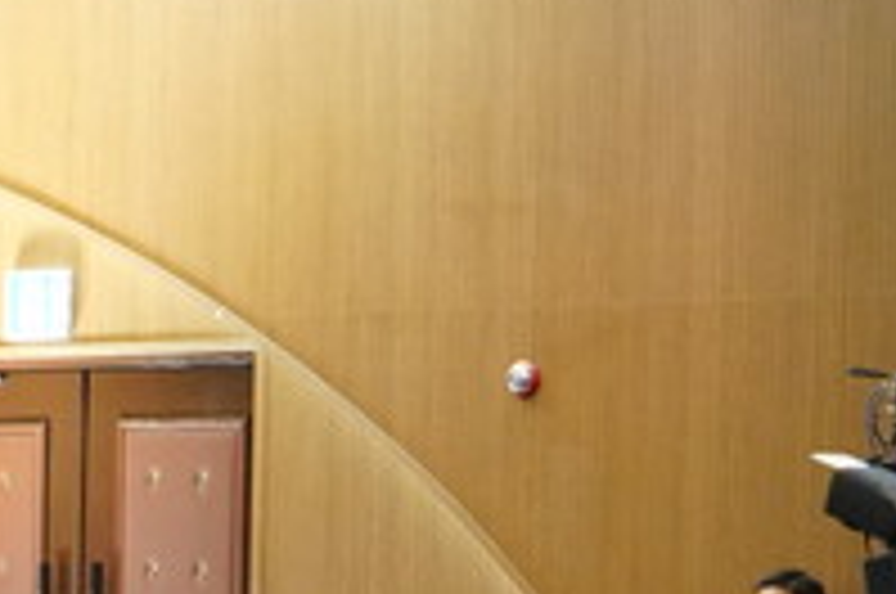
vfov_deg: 6.2
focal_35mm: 216
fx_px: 5367
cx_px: -473
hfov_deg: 9.3
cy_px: 938
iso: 5000
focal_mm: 43
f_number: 6.3
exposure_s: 1/100
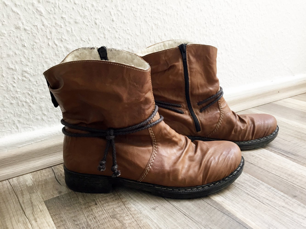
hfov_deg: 61.7
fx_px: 256
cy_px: 114
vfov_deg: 48.2
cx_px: 153
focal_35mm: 29
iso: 80
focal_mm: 4.15
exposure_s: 1/33
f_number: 2.2
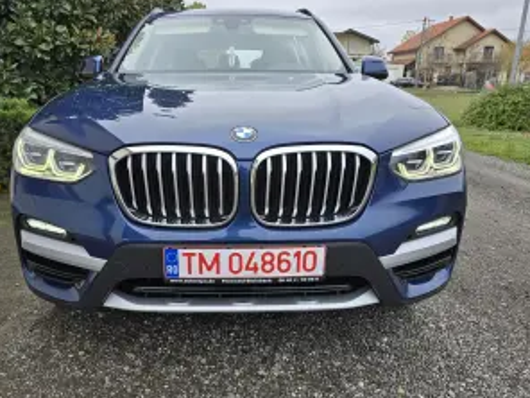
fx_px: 429
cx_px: 229
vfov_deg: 49.7
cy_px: 197
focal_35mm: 28
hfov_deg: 63.2
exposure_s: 1/83
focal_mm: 6.3
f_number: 1.7
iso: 12
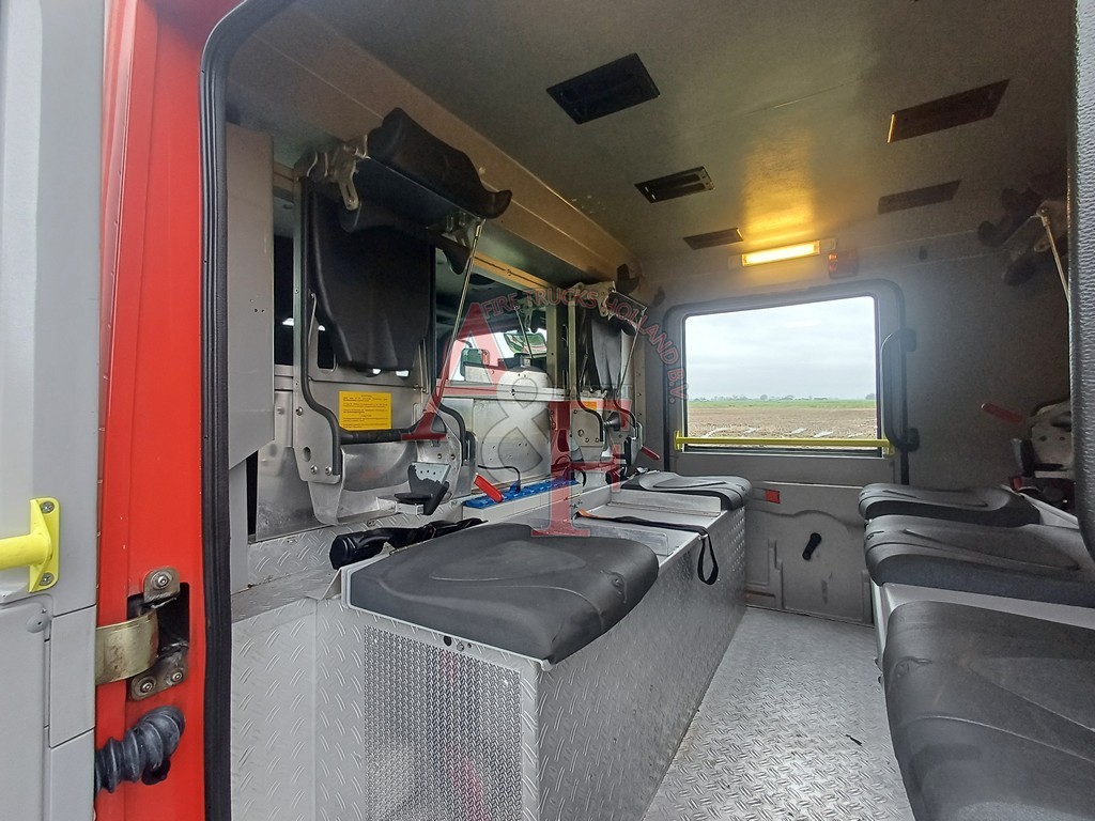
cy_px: 410
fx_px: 506
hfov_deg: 94.5
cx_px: 548
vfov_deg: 78.1
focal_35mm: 16
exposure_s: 1/50
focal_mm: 1.64
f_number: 2.2
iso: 64
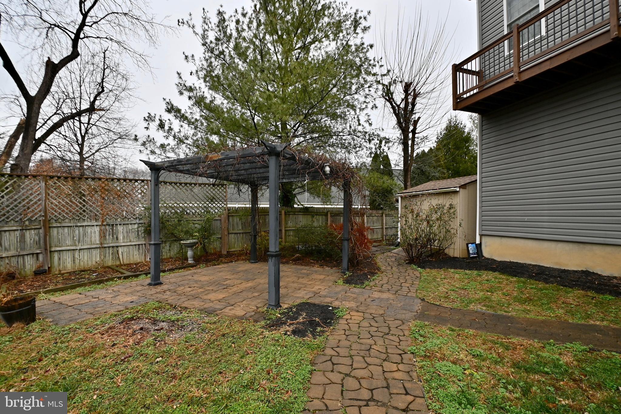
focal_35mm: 15
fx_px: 259
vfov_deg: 77.3
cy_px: 207
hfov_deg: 100.4
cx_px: 310
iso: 140
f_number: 7.1
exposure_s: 1/160
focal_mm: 10
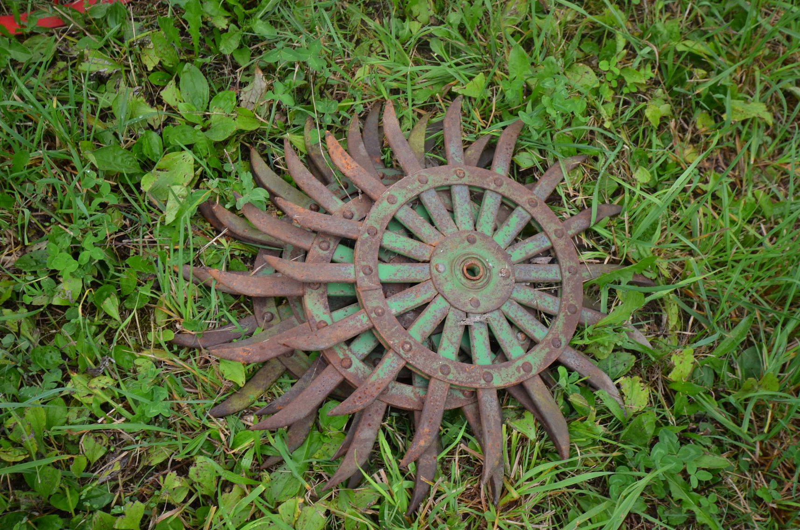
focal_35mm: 36
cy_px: 265
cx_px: 400
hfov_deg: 53.2
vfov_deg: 36.7
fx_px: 798
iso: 400
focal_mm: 24
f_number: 4.5
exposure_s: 1/80
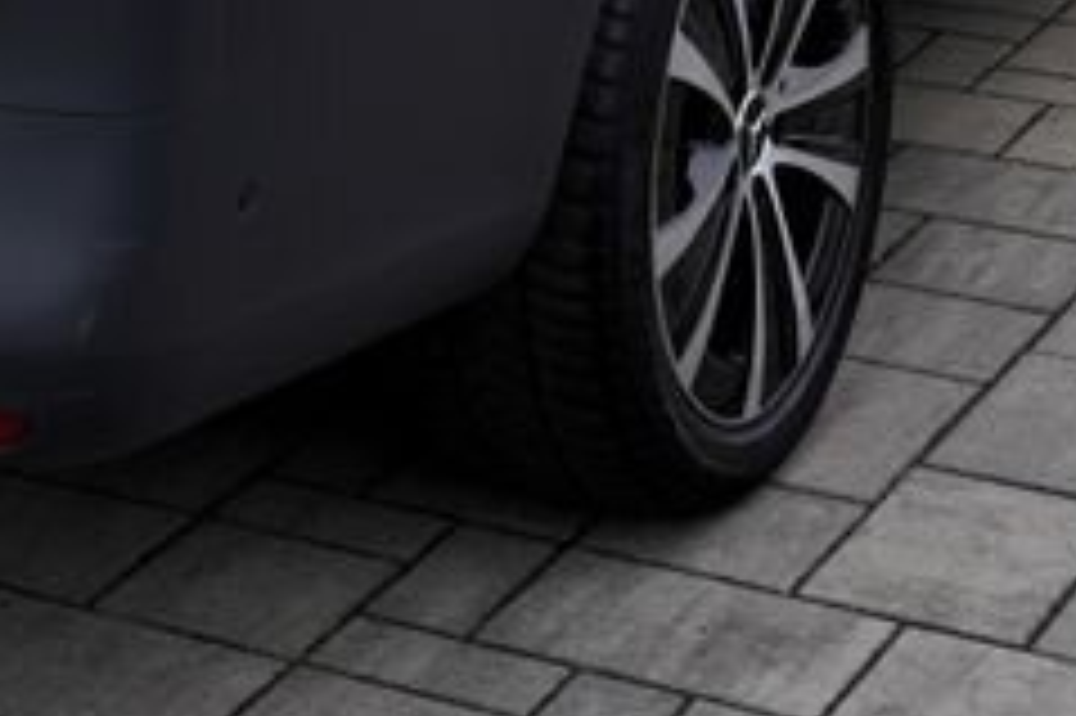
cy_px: -664
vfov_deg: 9.7
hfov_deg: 15.2
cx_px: 59
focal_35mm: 133
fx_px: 3972
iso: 100
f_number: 5
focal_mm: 31
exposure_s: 1/125
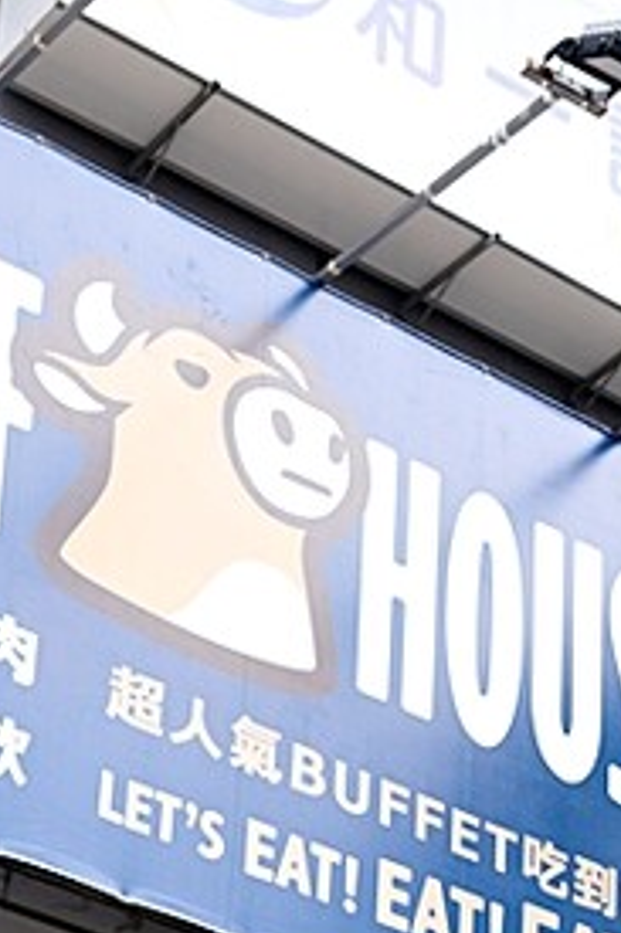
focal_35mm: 108
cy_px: 1330
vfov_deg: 17.4
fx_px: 2798
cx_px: 51
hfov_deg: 12.6
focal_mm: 23
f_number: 3.2
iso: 160
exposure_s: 1/280
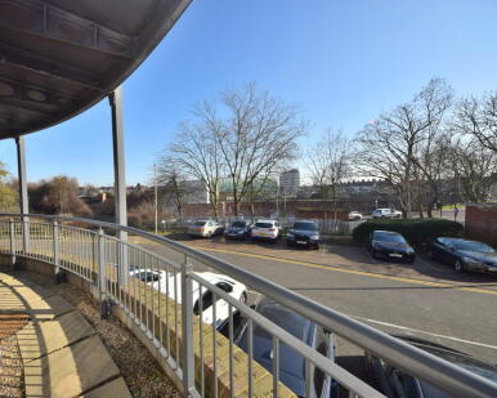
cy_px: 200
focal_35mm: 23
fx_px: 332
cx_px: 192
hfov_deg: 72.6
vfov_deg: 61.8
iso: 100
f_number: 11
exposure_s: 1/200
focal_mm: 13
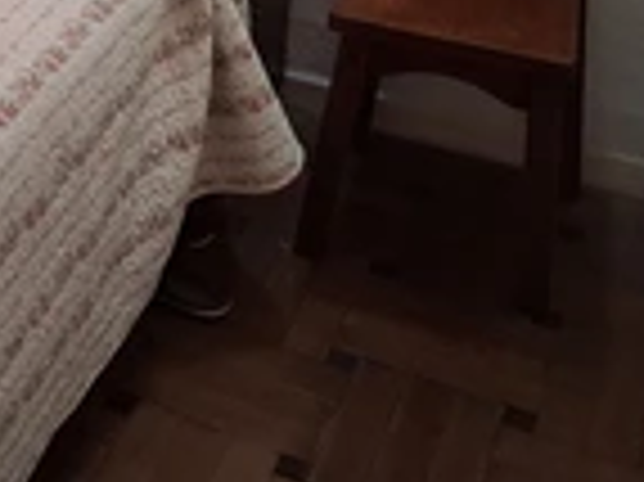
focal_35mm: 80
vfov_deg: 16.9
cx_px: -135
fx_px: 1487
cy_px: -212
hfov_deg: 22.5
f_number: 1.8
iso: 250
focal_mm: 3.98
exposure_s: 1/50
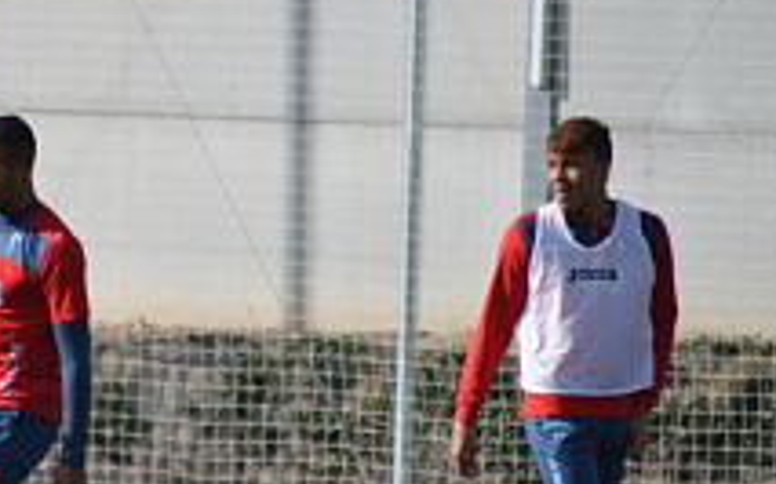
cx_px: 160
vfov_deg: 1.5
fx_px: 18204
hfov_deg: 2.4
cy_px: 371
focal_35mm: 861
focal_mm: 300
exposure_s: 1/500
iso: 100
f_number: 5.6
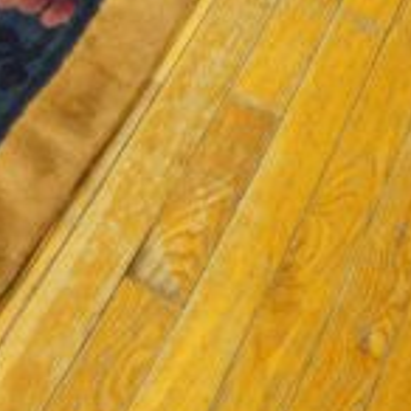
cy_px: 18
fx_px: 1263
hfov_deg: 16.4
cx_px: -253
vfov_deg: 18.1
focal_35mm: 94
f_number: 3.5
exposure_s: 1/125
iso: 3200
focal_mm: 18
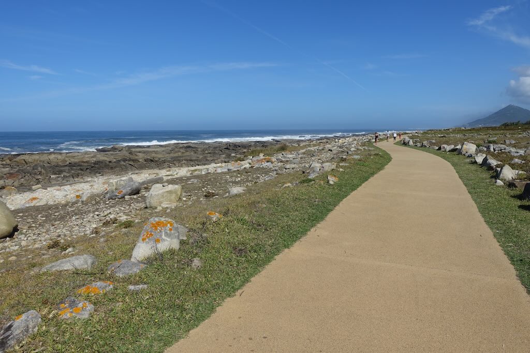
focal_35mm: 24
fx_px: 353
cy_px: 176
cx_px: 265
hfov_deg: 73.7
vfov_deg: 53.1
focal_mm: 8.8
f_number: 5.6
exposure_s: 1/125
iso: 125
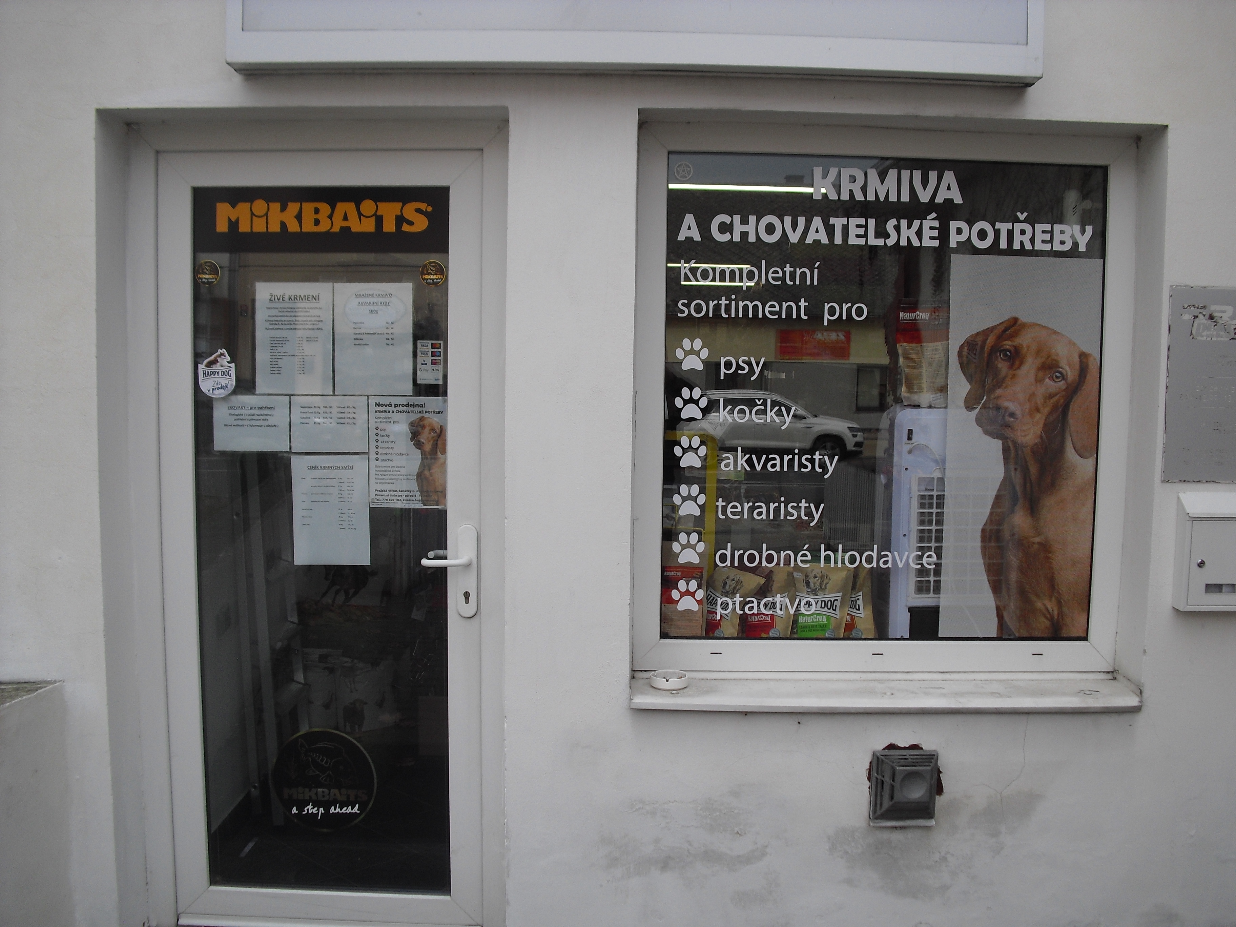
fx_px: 1285
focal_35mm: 36
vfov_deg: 39.7
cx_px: 618
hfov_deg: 51.4
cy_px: 464
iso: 100
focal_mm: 6.3
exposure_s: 1/320
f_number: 3.1
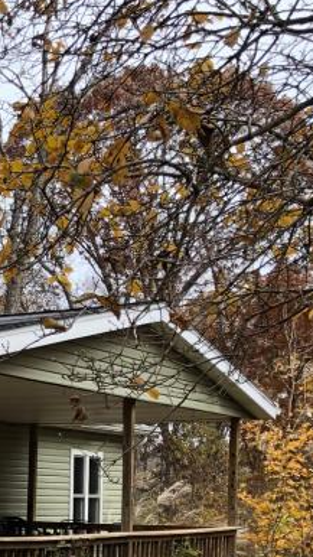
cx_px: -371
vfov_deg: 25.2
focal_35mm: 81
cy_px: 522
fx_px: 1196
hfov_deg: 12.5
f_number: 1.8
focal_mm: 3.99
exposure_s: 1/237
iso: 20
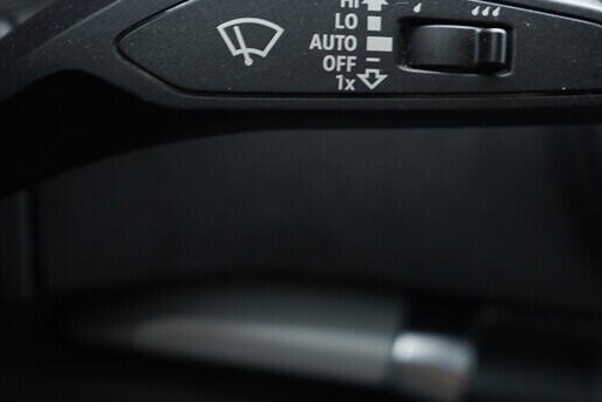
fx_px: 1205
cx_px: 299
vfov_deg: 18.7
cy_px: 45
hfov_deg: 28.1
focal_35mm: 72
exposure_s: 1/40
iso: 250
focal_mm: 24
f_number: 2.8
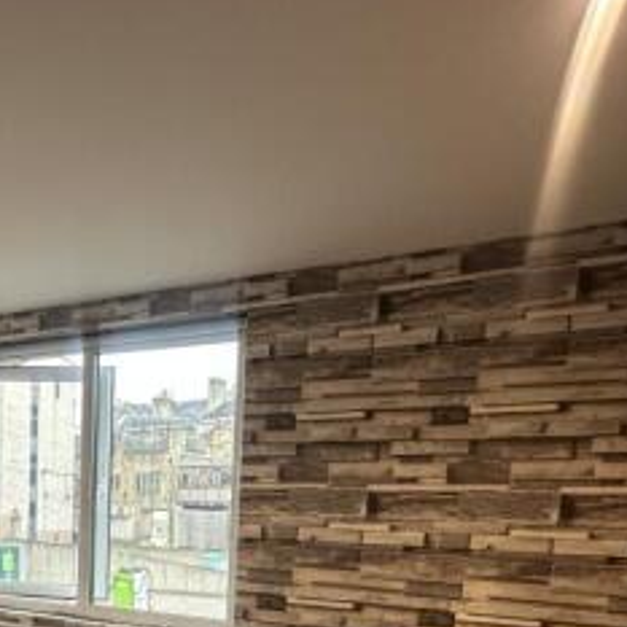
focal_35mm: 31
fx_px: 635
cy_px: 556
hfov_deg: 49.7
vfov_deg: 47.6
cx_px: 133
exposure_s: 1/99
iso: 200
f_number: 2.2
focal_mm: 2.22
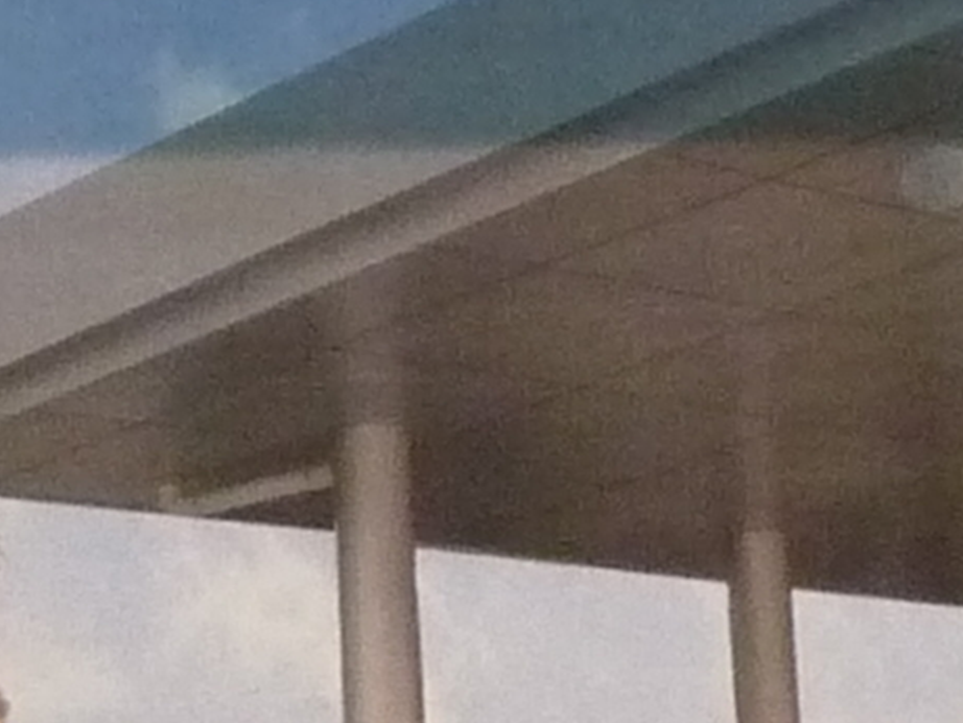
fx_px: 7485
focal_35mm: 269
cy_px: 339
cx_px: 21
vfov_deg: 5.5
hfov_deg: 7.3
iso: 400
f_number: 3
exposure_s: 1/8
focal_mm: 6
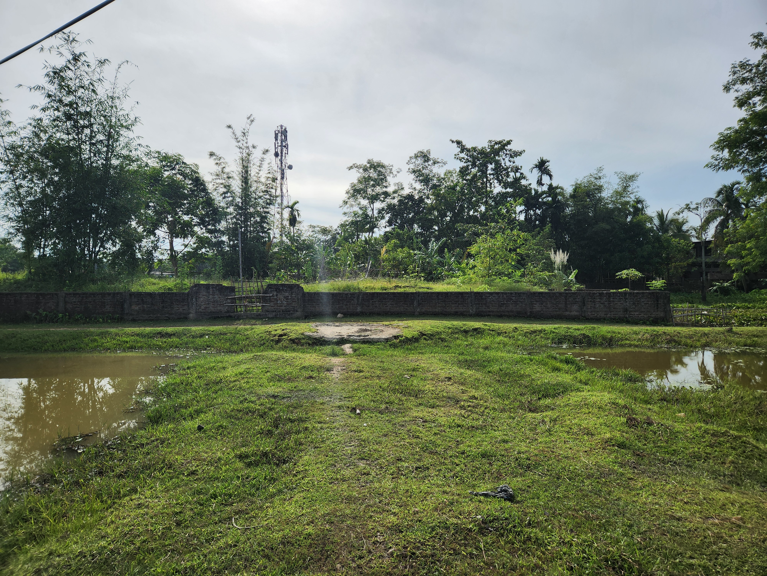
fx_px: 510
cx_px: 384
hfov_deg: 73.9
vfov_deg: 58.9
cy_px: 288
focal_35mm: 23
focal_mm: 5.4
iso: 20
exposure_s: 1/3354
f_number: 1.8
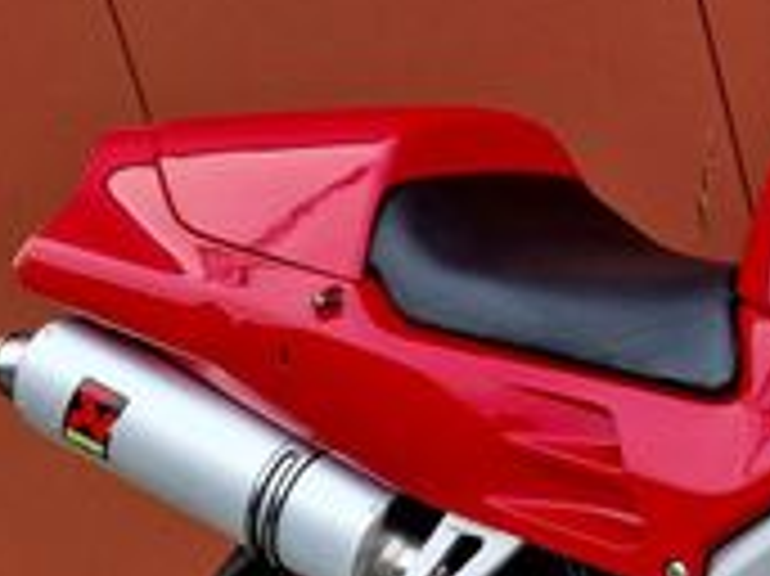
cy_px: 400
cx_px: 1270
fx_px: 1912
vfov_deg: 17.1
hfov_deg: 18.9
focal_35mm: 86
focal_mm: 6.4
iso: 50
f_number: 1.8
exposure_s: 1/182
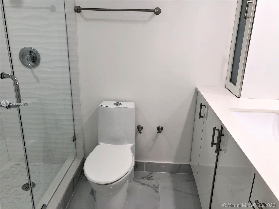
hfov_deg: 63.4
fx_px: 226
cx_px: 140
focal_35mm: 28
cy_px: 104
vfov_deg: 49.7
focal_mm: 3.99
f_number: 1.8
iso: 40
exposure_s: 1/120
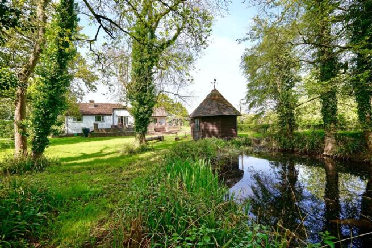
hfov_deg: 104.2
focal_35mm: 14
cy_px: 124
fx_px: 145
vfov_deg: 81.2
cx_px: 186
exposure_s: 1/250
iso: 125
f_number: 5.6
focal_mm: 14
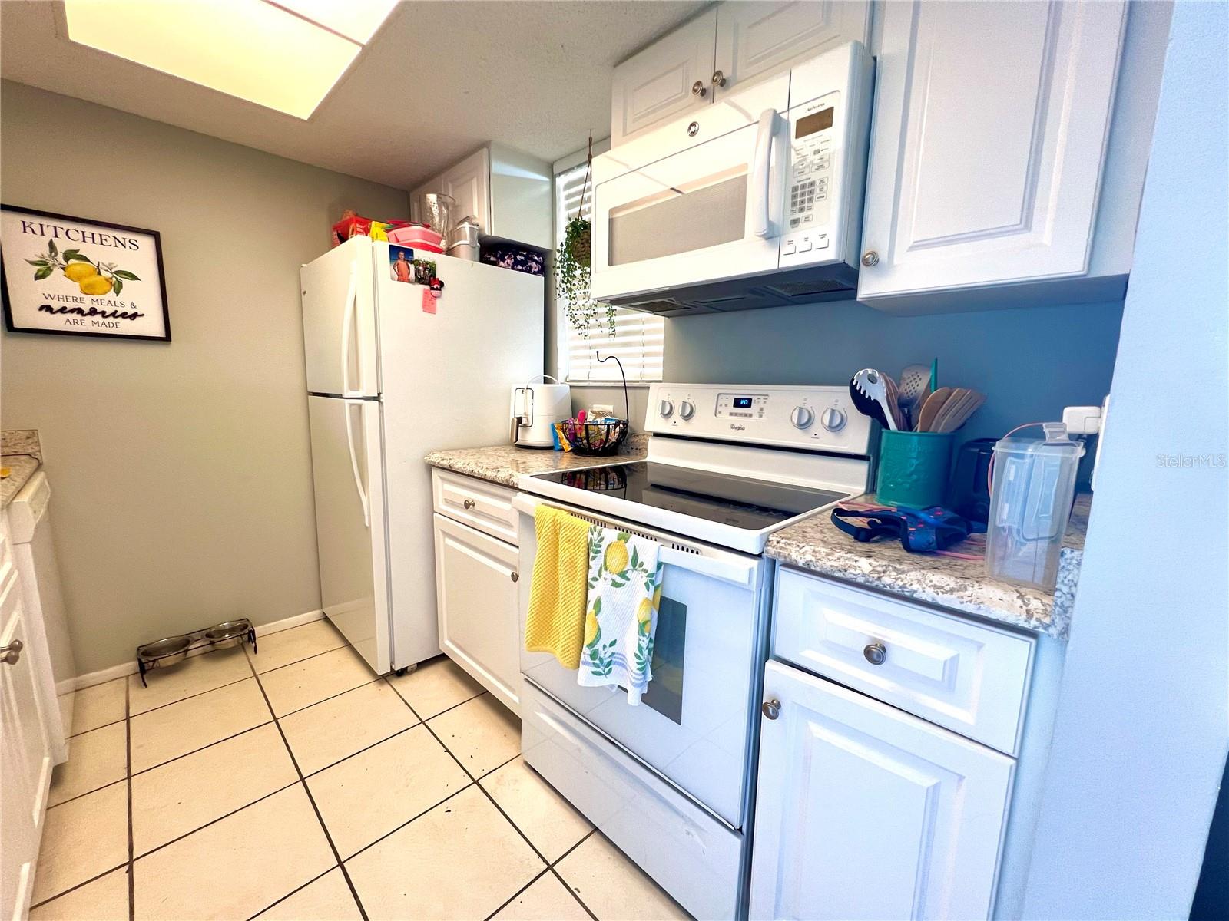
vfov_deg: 89.9
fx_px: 462
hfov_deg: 106.2
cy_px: 460
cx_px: 614
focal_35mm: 13
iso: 125
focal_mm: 1.57
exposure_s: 1/60
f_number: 1.8
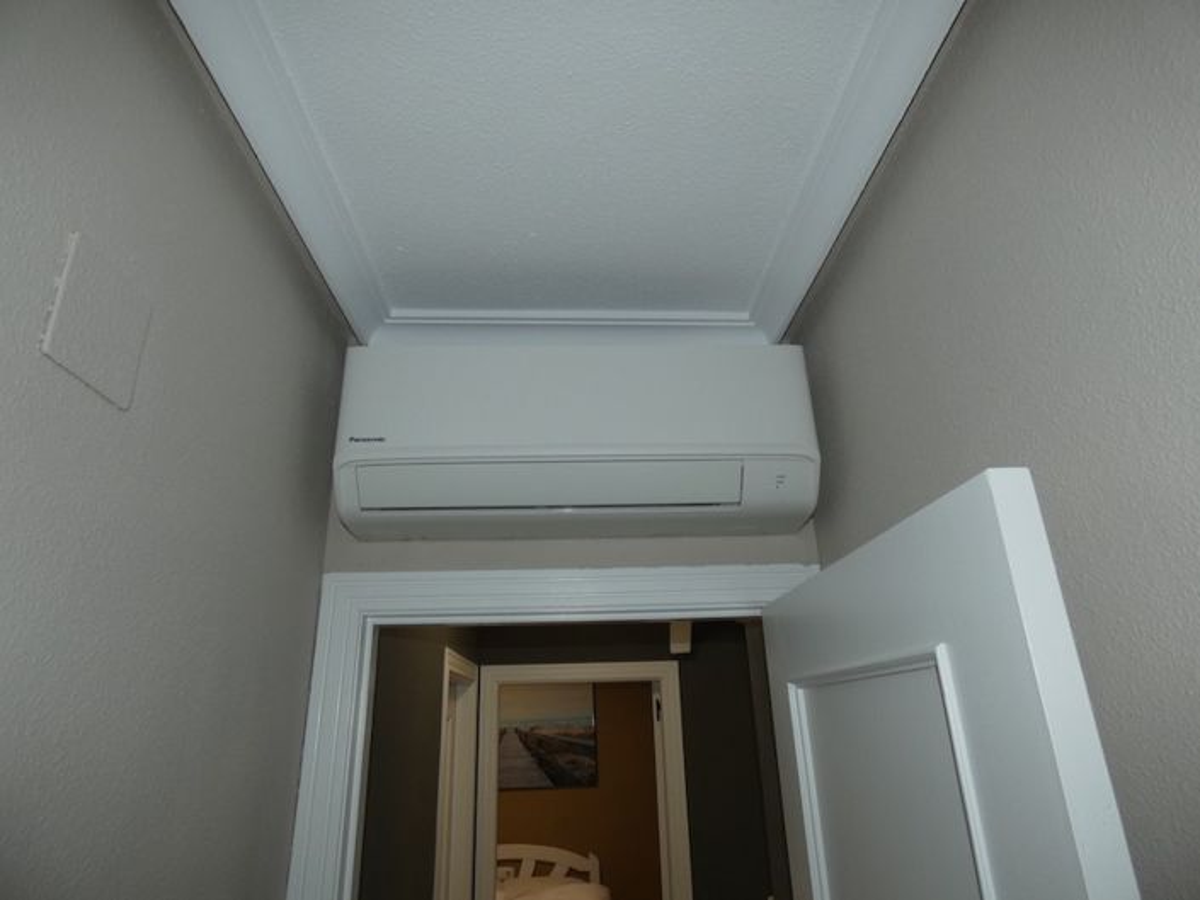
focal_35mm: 20
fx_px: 693
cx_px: 600
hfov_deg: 81.7
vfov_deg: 66.0
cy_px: 450
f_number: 2.8
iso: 100
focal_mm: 3.6
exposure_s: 1/60
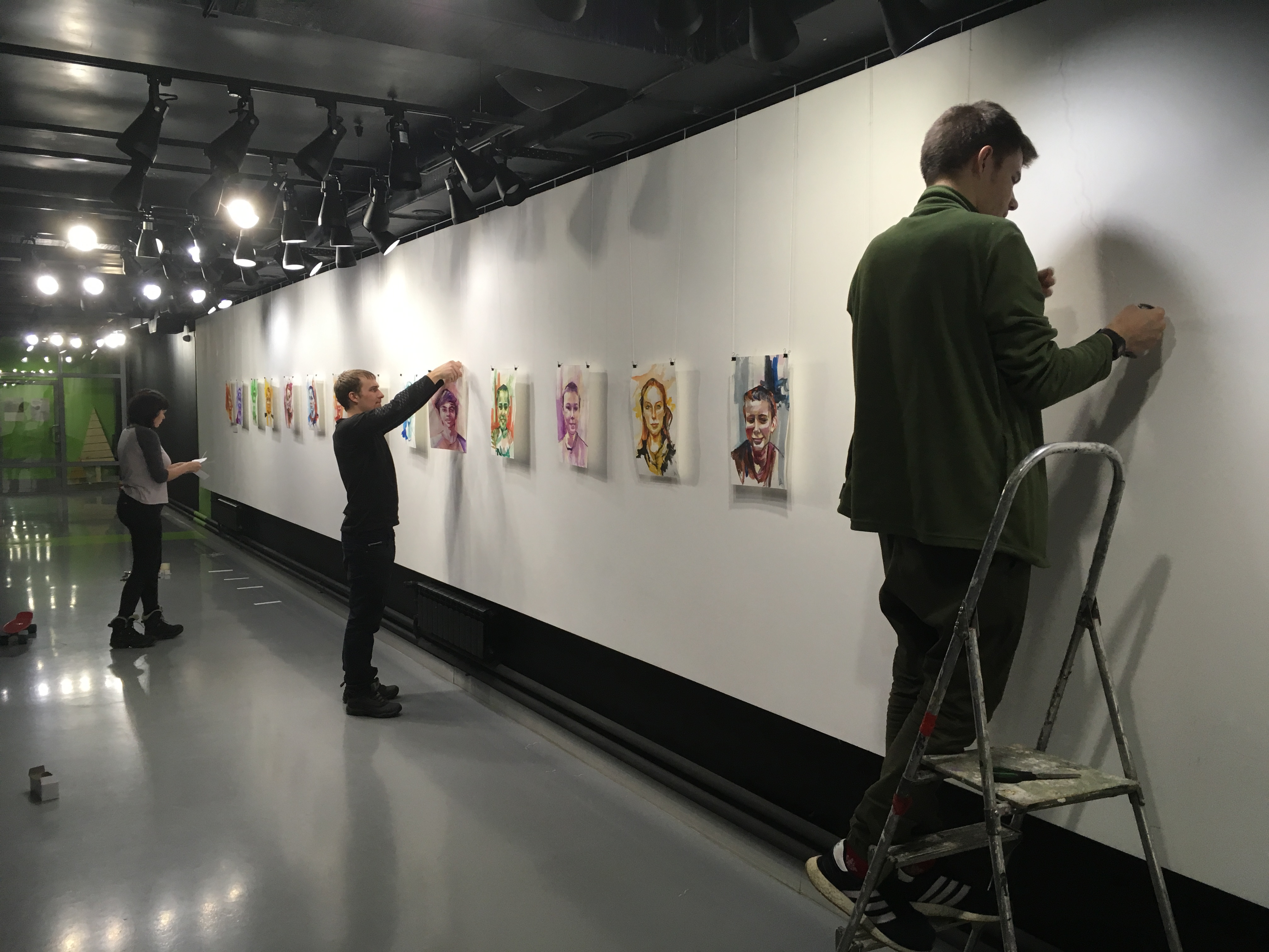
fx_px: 1063
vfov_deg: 48.2
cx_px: 634
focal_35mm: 29
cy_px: 476
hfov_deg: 61.7
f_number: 2.2
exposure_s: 1/33
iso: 50
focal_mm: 4.15
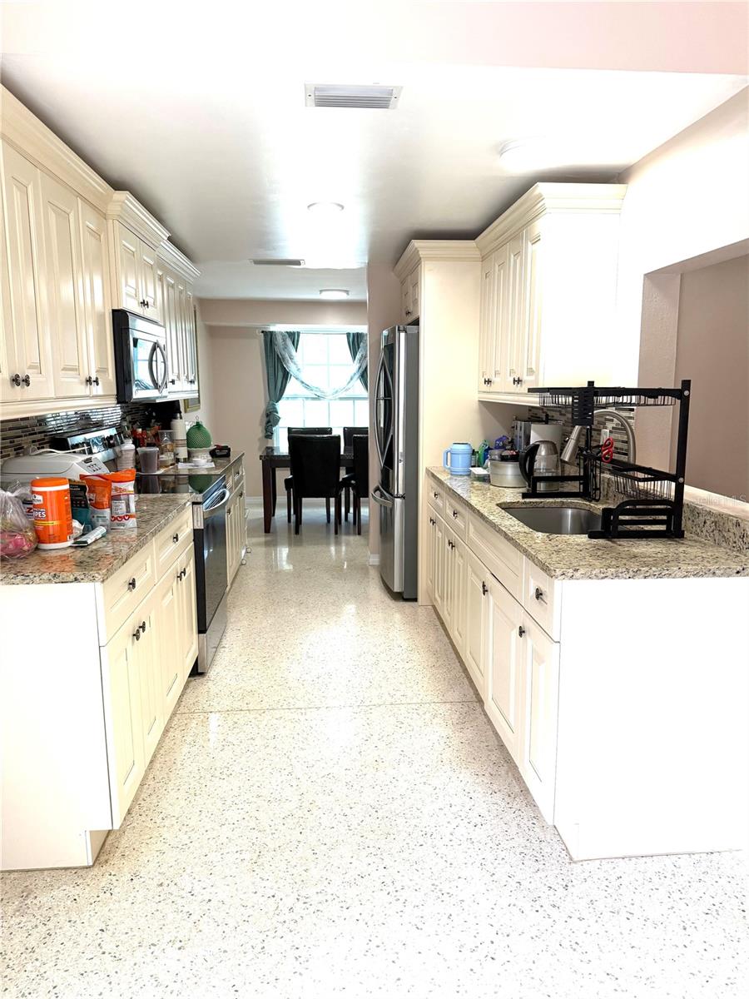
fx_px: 692
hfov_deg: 56.8
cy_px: 500
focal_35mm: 24
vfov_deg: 71.6
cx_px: 374
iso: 160
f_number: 1.78
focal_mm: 6.76
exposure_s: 1/120
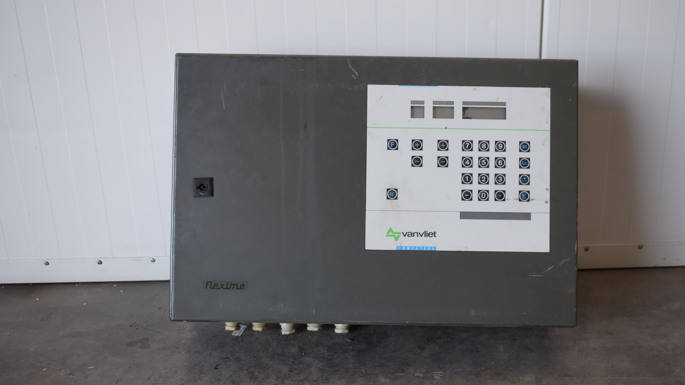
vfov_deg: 26.5
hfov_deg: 45.5
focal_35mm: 45
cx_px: 339
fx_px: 817
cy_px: 208
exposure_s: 1/125
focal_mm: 28
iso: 400
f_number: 5.6
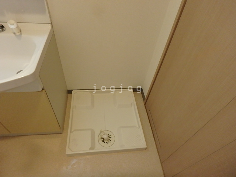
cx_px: 118
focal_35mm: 21
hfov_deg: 79.0
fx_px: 143
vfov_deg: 63.4
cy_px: 88
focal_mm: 3.7
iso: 500
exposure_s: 1/30
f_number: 3.5
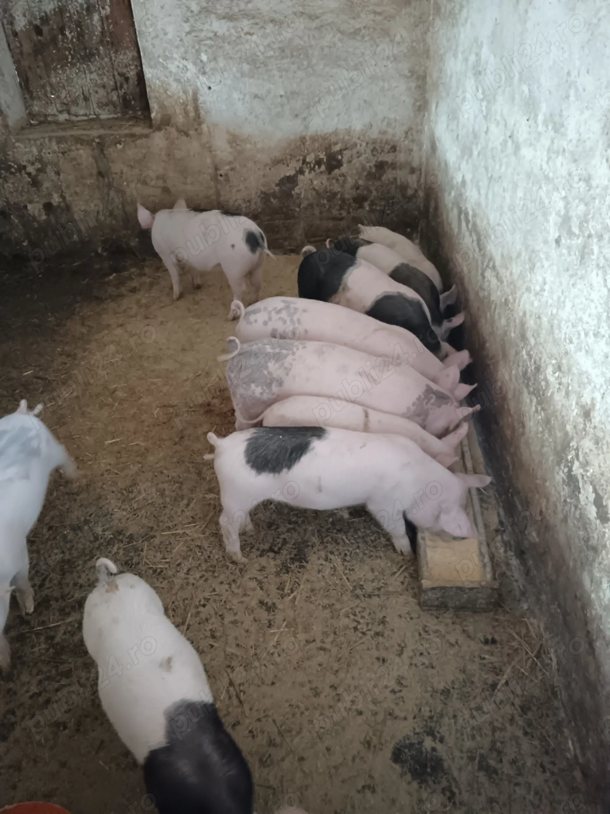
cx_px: 305
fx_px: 635
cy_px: 407
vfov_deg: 65.3
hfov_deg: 51.3
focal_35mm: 27
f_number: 1.9
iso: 3493
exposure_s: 1/25
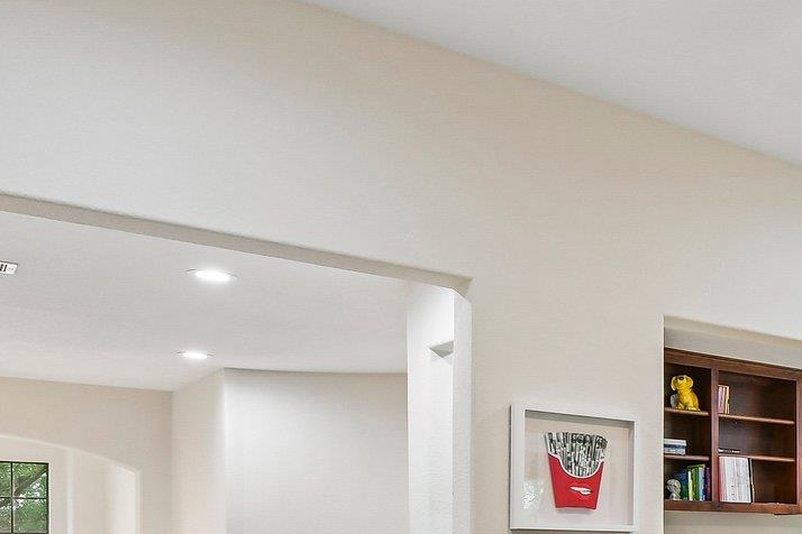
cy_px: 495
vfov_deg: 29.7
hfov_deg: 32.0
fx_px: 958
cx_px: 1087
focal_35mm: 43
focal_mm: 10
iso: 400
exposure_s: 1/6
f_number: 8
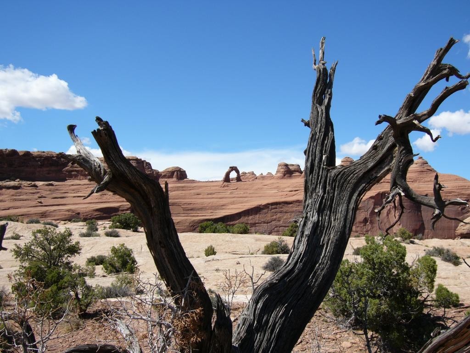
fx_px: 516
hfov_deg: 49.0
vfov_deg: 37.7
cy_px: 176
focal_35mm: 38
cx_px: 235
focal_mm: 6.3
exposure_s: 1/160
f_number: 8.3
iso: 50
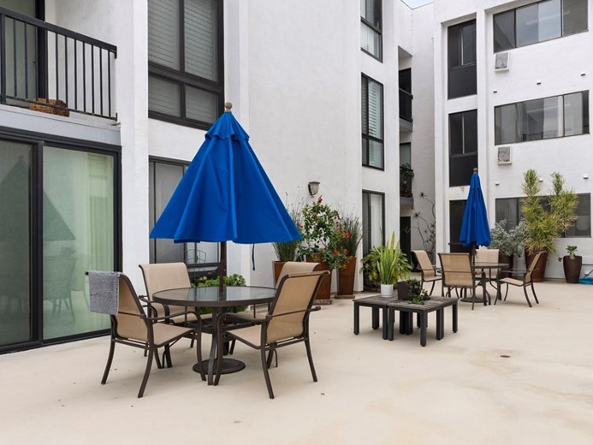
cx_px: 315
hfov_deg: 65.3
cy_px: 242
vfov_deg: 51.3
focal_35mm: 27
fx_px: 463
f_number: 9
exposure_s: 1/30
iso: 200
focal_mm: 19
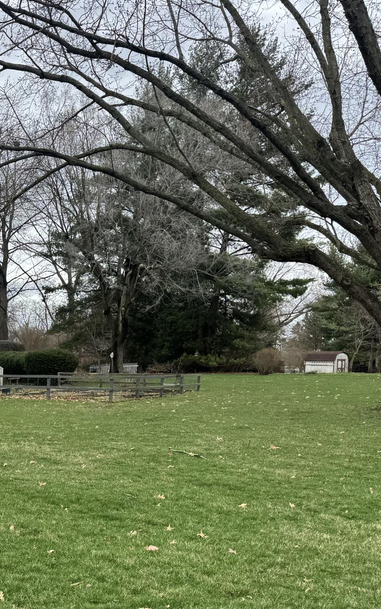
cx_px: -106
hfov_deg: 23.1
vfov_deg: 39.5
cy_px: 439
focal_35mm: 50
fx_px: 831
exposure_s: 1/1721
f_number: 1.78
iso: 80
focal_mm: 6.76
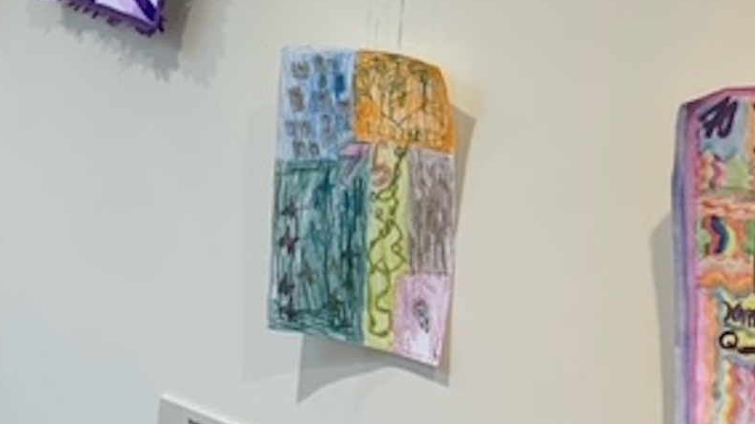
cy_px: -109
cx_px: 431
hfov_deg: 32.8
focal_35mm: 64
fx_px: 1281
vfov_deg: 17.7
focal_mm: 4.25
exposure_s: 1/50
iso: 64
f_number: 1.8
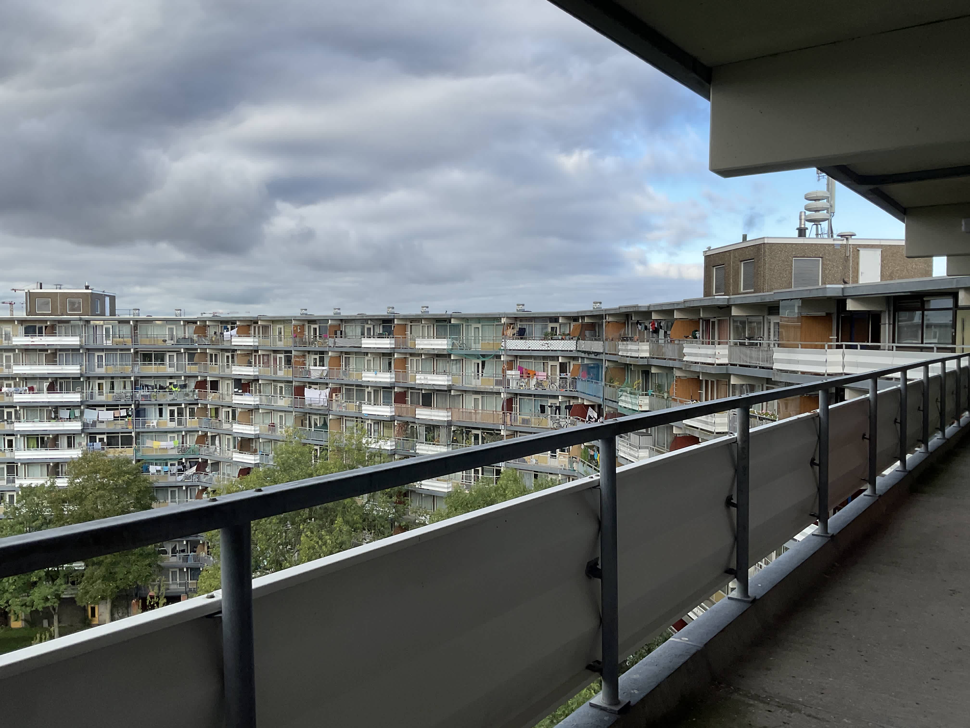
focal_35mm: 29
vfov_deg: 48.2
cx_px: 485
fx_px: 813
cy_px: 364
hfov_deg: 61.7
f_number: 1.8
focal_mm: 3
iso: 16
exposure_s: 1/674
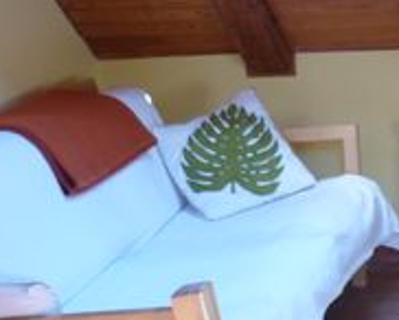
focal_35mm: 106
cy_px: 31
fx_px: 1253
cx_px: 634
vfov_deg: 14.4
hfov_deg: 16.2
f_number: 2.8
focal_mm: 5.5
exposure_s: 1/30
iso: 125
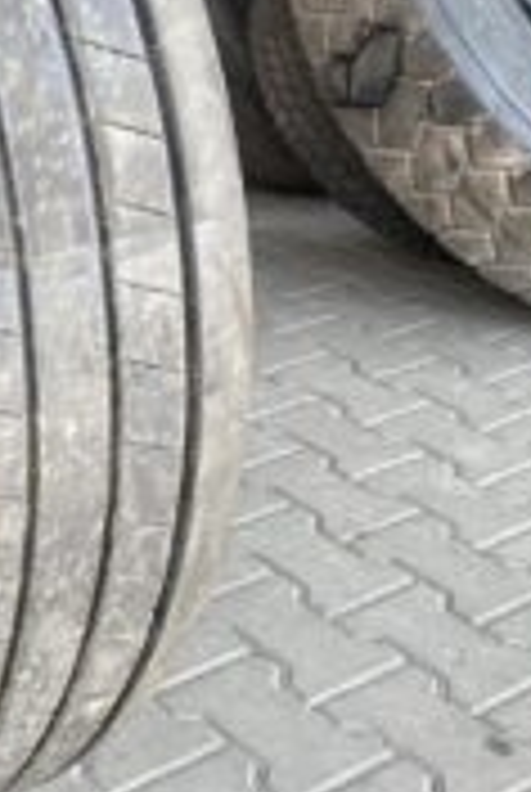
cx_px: -90
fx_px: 1454
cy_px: 259
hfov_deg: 19.6
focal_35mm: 66
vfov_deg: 30.2
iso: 50
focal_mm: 4.25
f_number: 1.8
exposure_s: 1/122
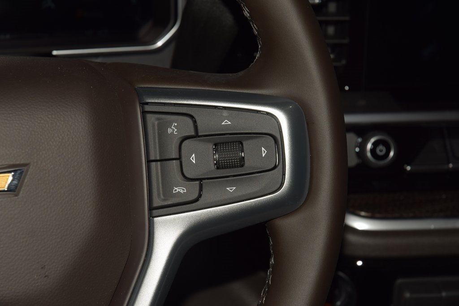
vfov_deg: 13.0
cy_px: 153
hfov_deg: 19.5
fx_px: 1339
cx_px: 230
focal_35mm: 105
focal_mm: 70
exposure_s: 1/125
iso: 100
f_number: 8
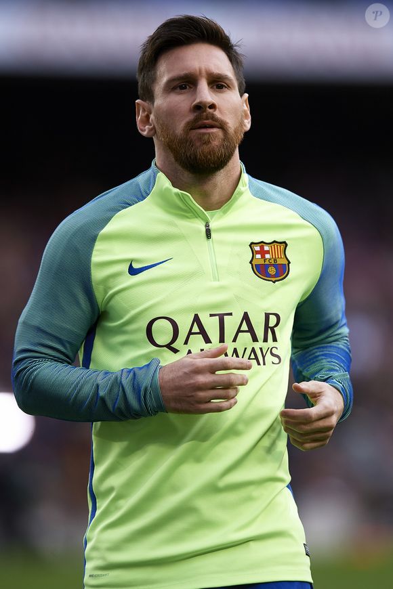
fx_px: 6549
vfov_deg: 5.2
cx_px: 196
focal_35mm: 400
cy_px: 294
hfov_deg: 3.4
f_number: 4
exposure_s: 1/1250
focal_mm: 400
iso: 1250
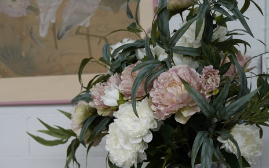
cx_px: 134
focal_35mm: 60
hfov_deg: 34.0
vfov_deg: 21.4
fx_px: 440
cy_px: 134
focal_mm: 39
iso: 640
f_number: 2.8
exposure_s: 1/125
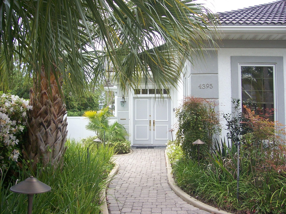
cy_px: 107
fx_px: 281
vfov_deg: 41.8
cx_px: 143
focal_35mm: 34
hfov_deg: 54.0
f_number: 2.7
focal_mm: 5.6
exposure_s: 1/350
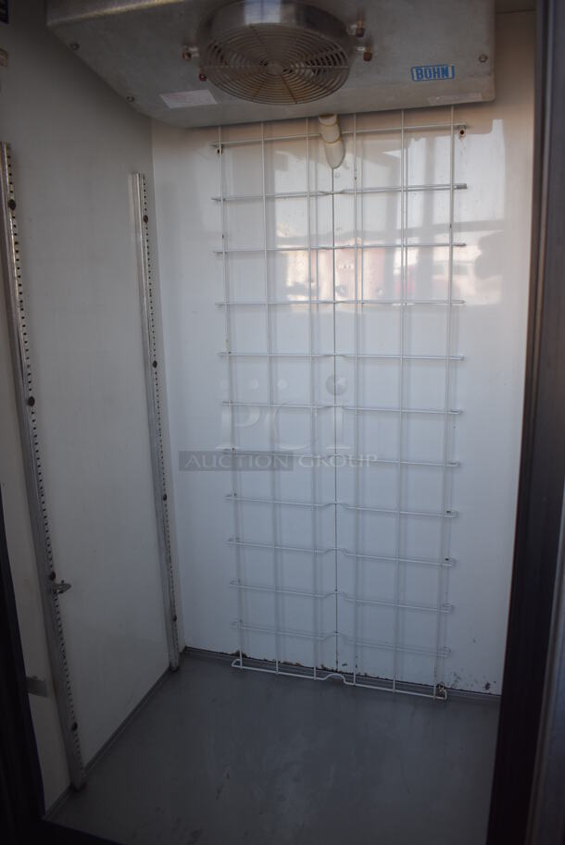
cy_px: 422
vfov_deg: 67.3
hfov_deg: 48.0
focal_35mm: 27
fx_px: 635
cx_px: 282
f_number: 3.5
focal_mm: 18
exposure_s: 1/250
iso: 560
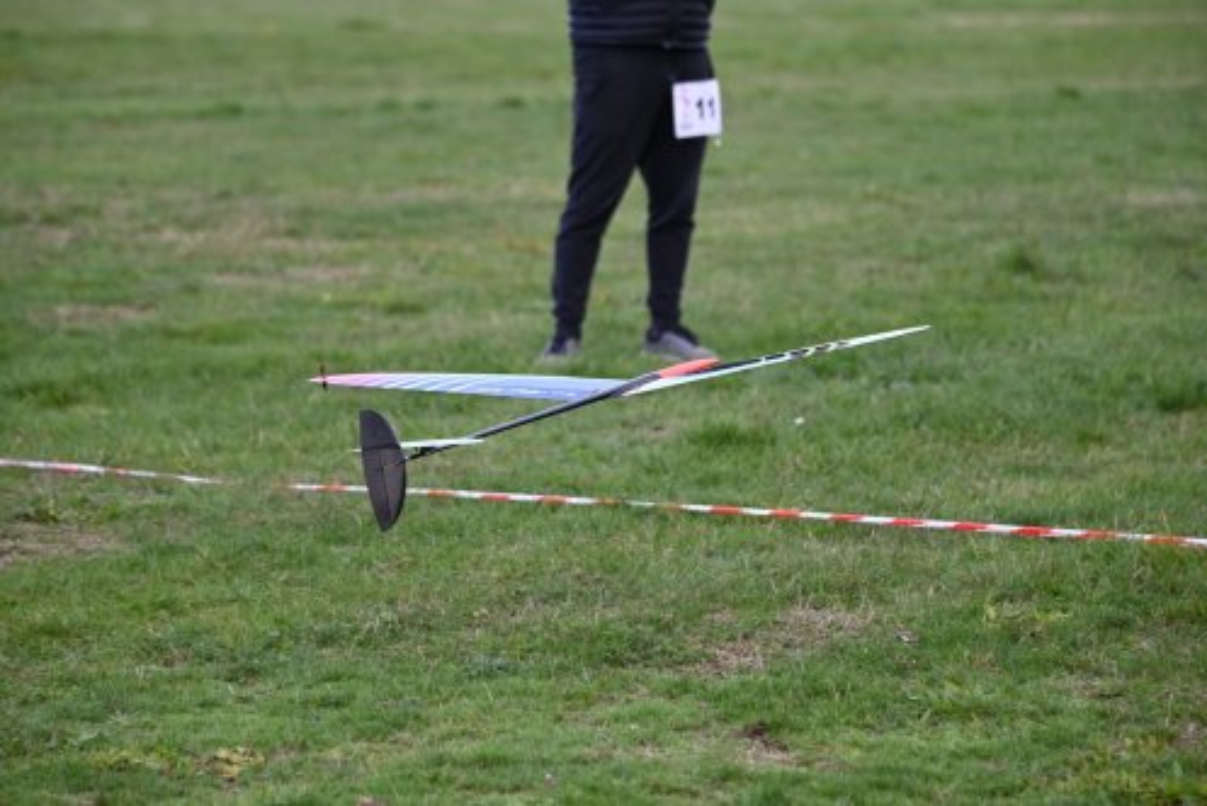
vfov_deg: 7.6
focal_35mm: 180
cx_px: 604
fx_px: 6038
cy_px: 403
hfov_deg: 11.4
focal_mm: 180
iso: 1250
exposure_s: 1/1250
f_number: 5.3
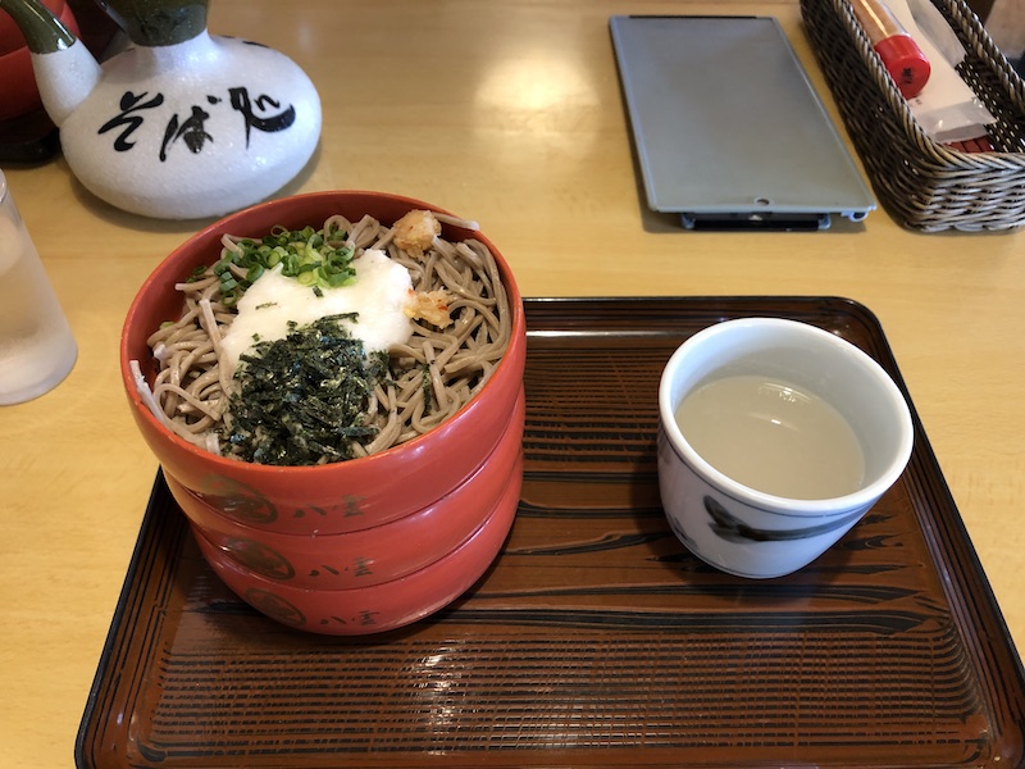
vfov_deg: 49.7
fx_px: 829
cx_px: 512
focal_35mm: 28
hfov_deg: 63.4
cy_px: 384
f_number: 1.8
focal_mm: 3.99
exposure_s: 1/15
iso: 50
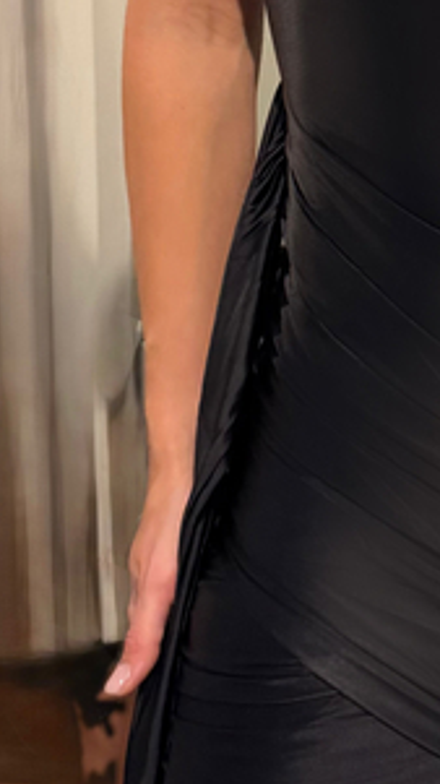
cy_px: -121
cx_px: 437
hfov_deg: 14.7
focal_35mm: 81
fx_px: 1682
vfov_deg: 24.2
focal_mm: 6.76
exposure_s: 1/60
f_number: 1.78
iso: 400
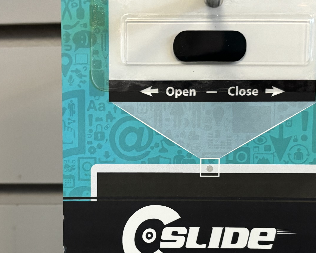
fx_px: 636
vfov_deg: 22.2
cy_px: 197
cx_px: 137
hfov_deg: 27.9
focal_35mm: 68
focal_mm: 5.96
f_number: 1.6
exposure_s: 1/60
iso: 400
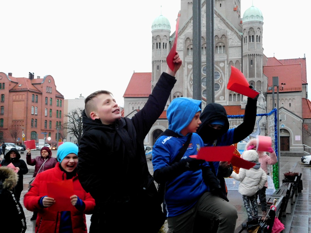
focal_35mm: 45
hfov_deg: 42.1
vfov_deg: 32.2
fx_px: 404
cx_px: 156
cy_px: 116
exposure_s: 1/25
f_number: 4
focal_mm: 8
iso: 400
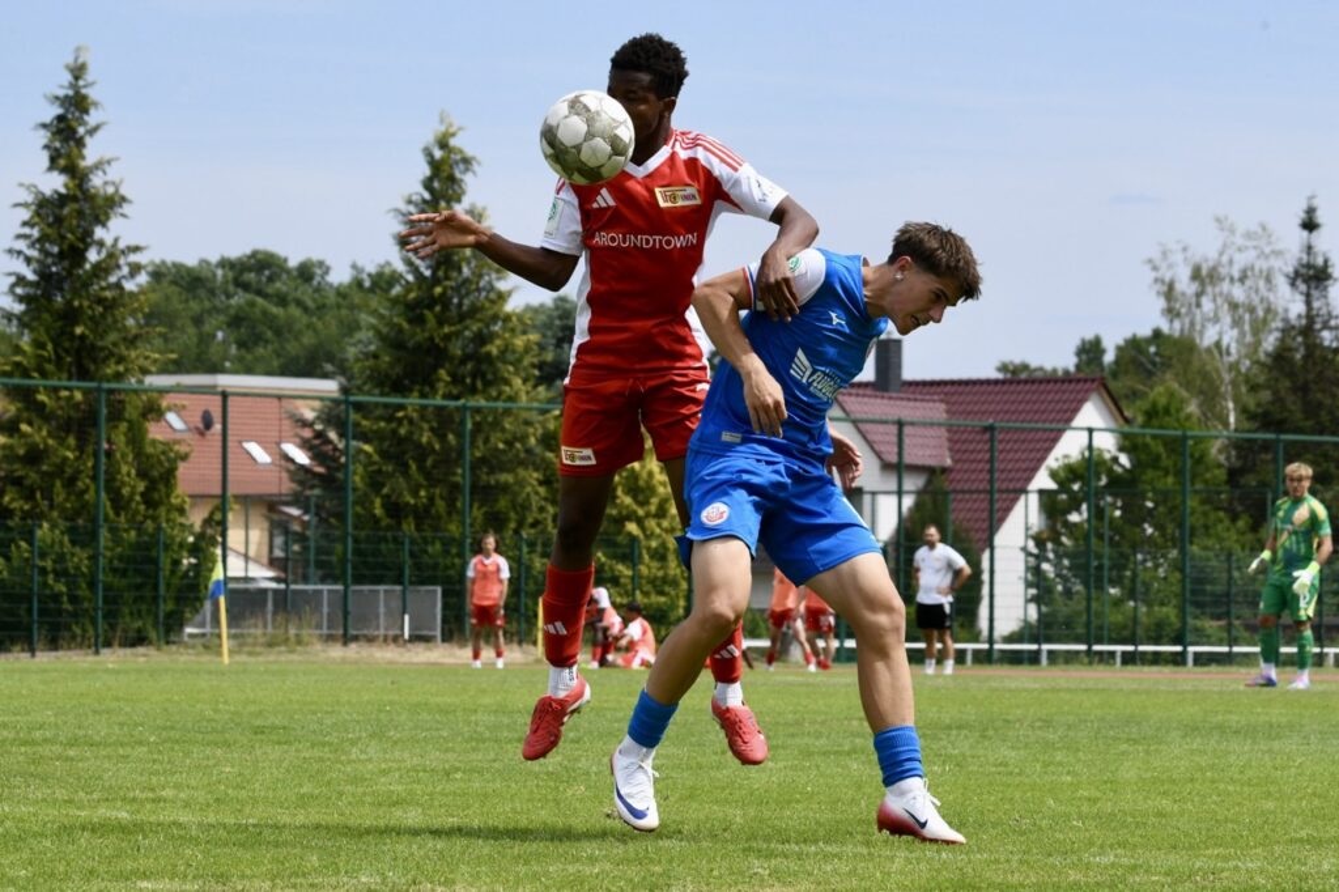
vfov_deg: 8.6
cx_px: 670
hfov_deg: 12.8
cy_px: 446
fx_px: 5949
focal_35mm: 160
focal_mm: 160
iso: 1250
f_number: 11
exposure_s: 1/1600
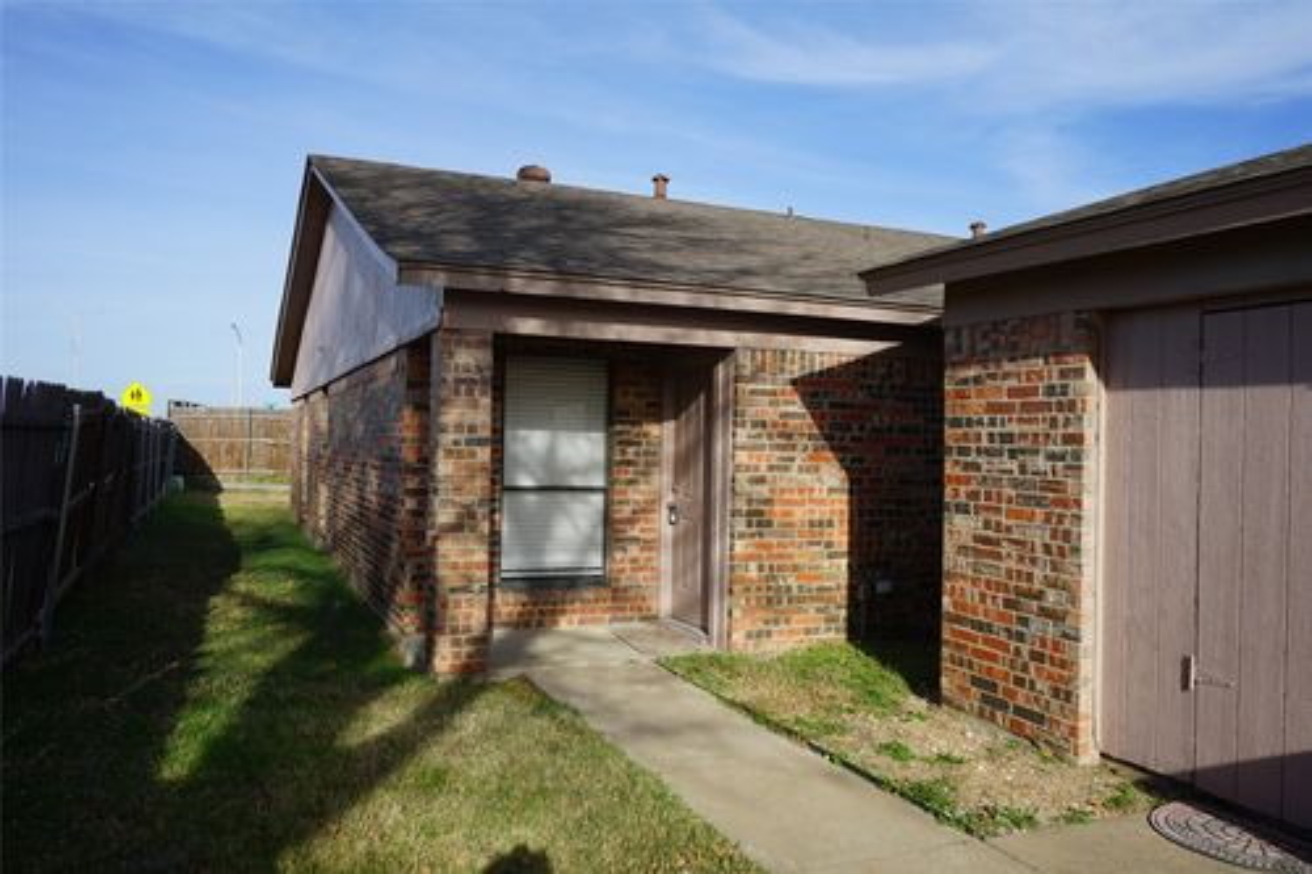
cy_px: 437
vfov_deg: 46.4
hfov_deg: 65.5
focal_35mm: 28
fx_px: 1020
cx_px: 656
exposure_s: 1/125
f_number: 11
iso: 100
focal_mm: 28
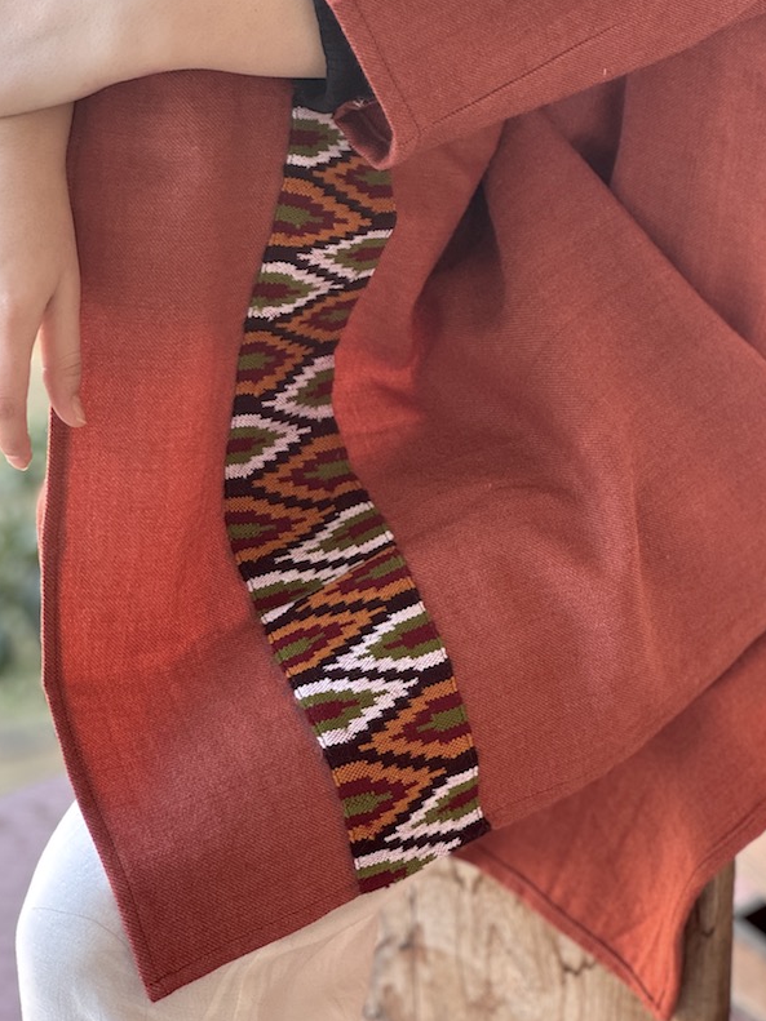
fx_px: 2863
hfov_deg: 15.2
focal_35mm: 97
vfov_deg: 20.2
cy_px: 430
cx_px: 352
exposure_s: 1/99
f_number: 2.8
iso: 160
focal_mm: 9
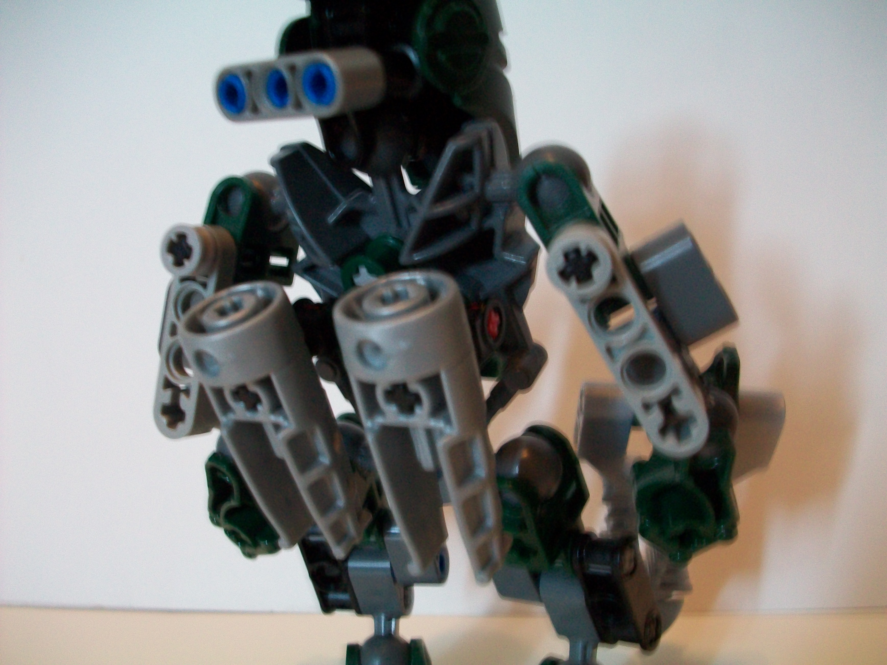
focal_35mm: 34
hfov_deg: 54.0
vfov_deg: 41.8
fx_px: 871
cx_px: 444
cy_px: 332
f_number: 2.8
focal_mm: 5.7
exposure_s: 1/8
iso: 160
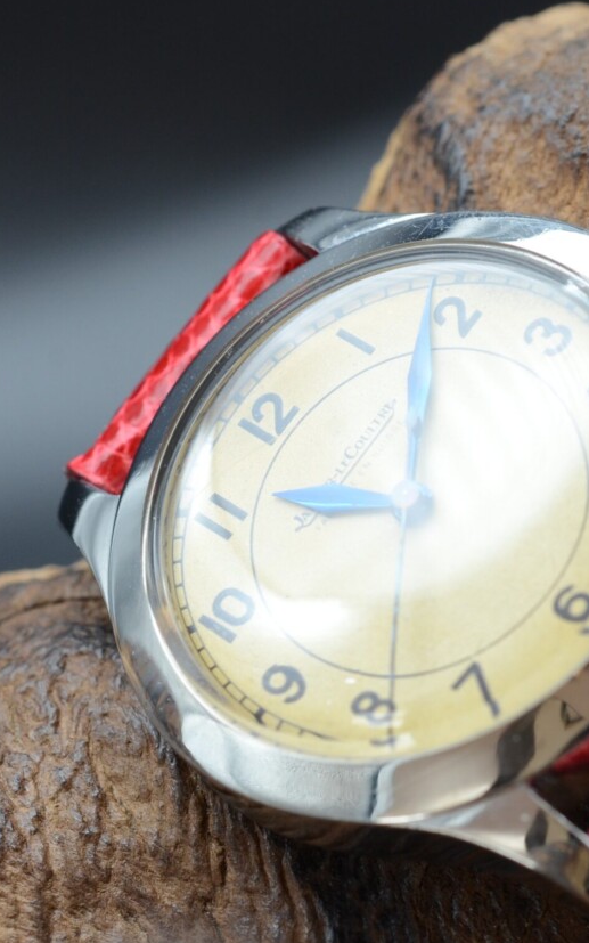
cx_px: 409
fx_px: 3980
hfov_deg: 8.5
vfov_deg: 13.5
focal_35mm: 155
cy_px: 480
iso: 500
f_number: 8
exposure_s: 1/30
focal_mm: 60
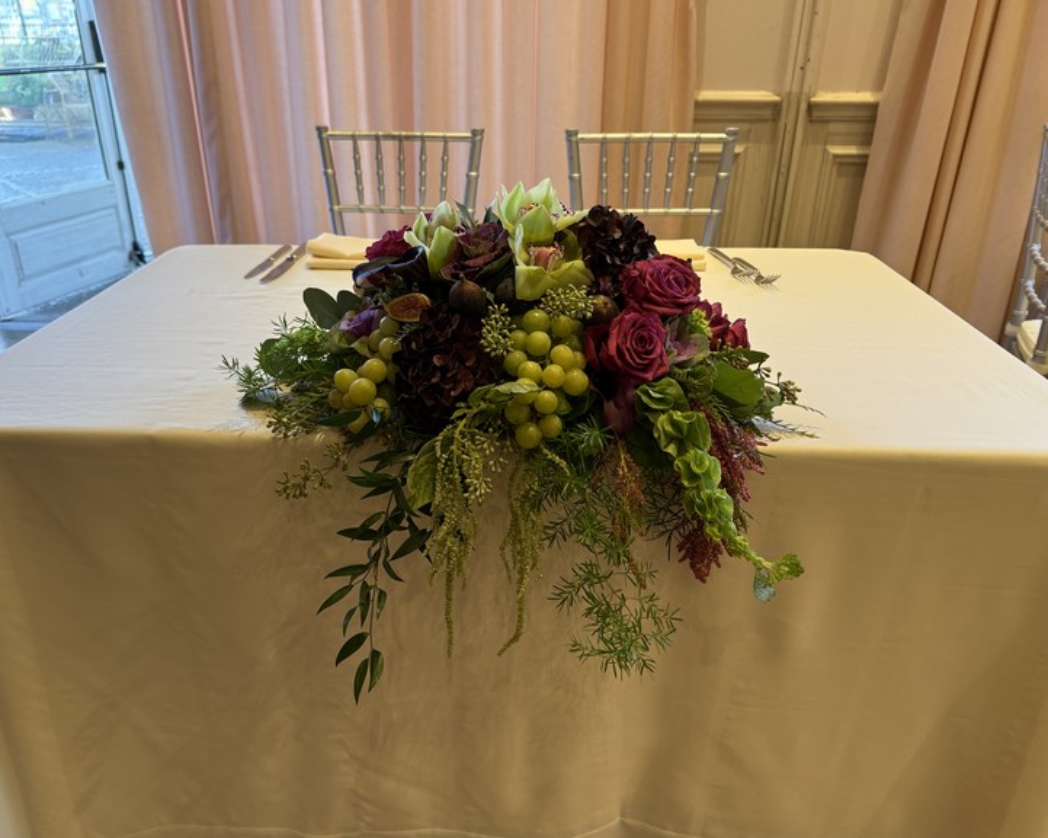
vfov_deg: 54.9
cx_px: 484
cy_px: 431
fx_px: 807
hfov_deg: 65.9
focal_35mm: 26
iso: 160
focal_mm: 6.76
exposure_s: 1/60
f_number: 1.78
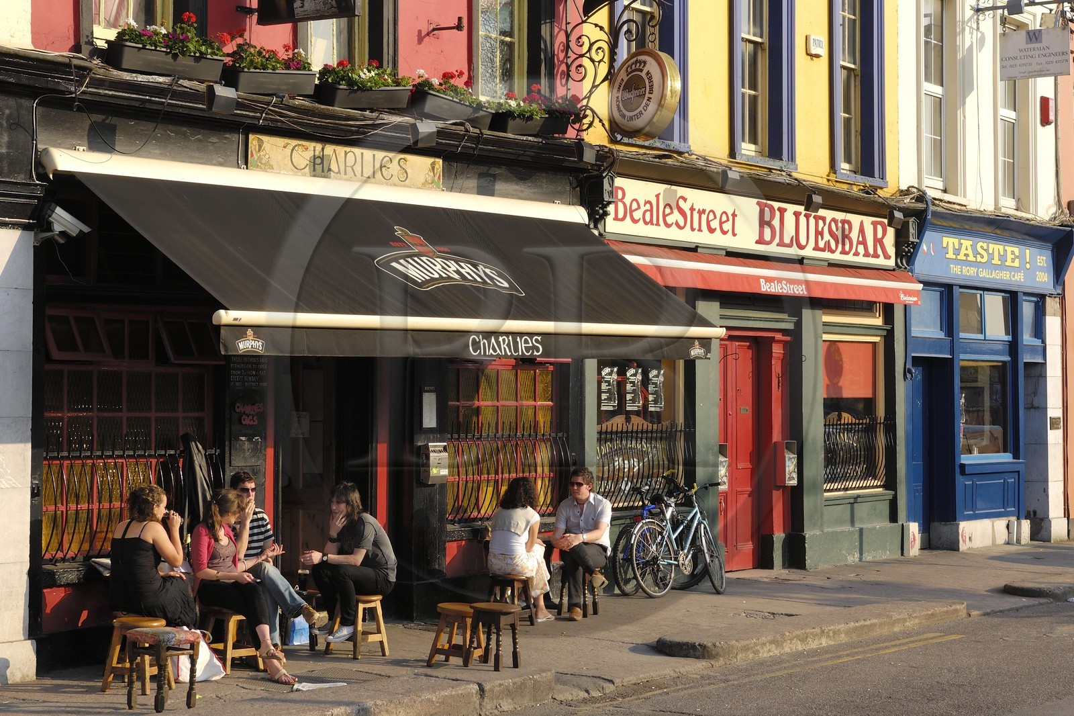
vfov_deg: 18.9
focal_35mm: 72
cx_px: 537
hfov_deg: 28.1
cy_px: 358
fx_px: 2147
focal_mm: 48
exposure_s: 1/160
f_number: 6.7
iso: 100
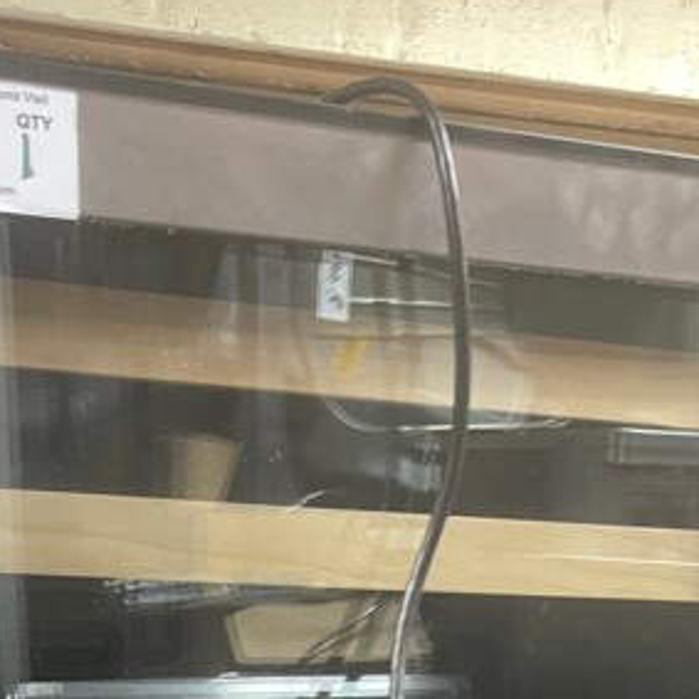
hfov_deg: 26.1
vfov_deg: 23.1
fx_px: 1508
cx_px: 348
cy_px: 913
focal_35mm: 66
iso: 640
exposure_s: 1/40
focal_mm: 5.1
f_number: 1.6
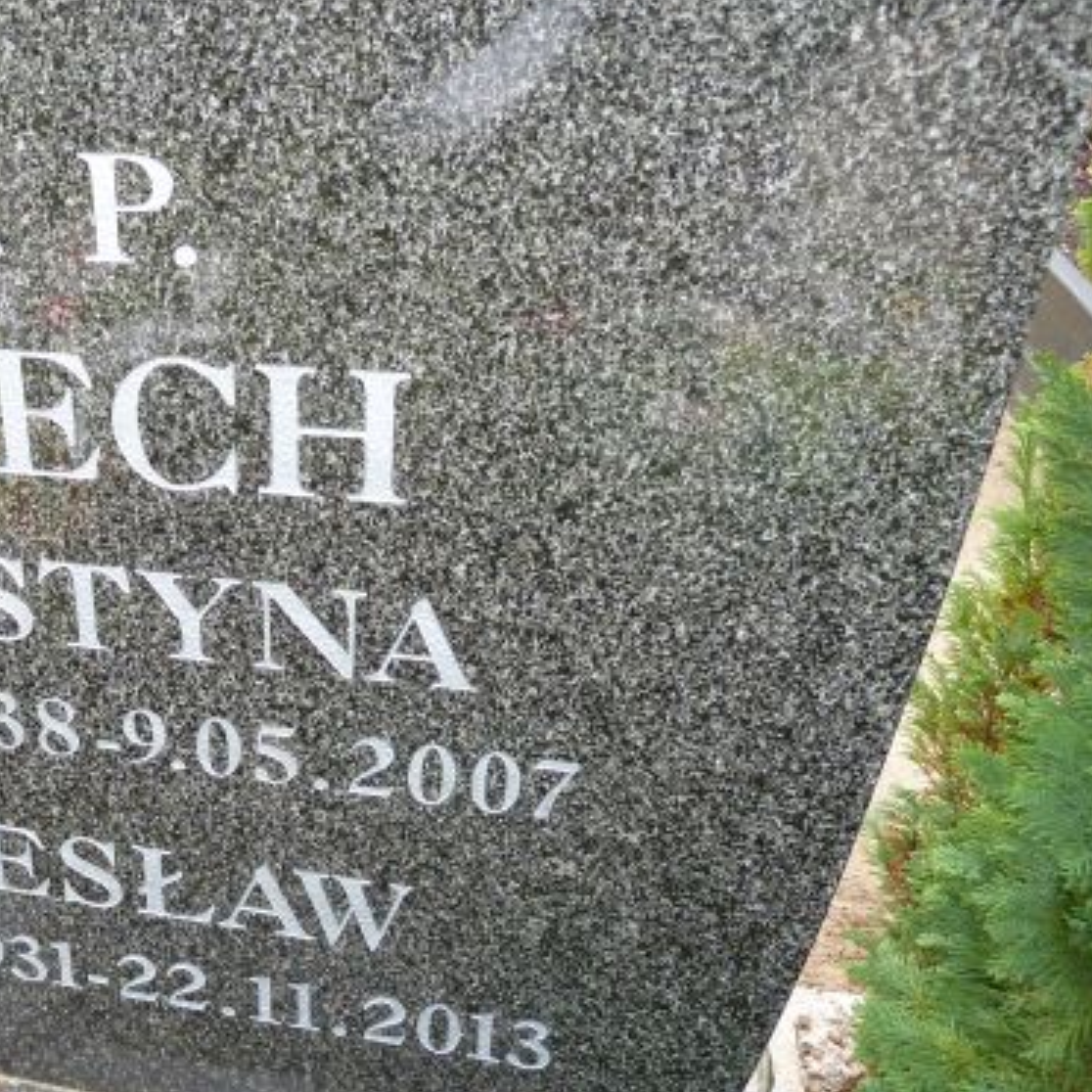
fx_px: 1356
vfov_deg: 43.8
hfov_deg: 41.2
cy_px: 578
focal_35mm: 38
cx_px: 161
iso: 125
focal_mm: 4.1
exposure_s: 1/30
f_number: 3.3
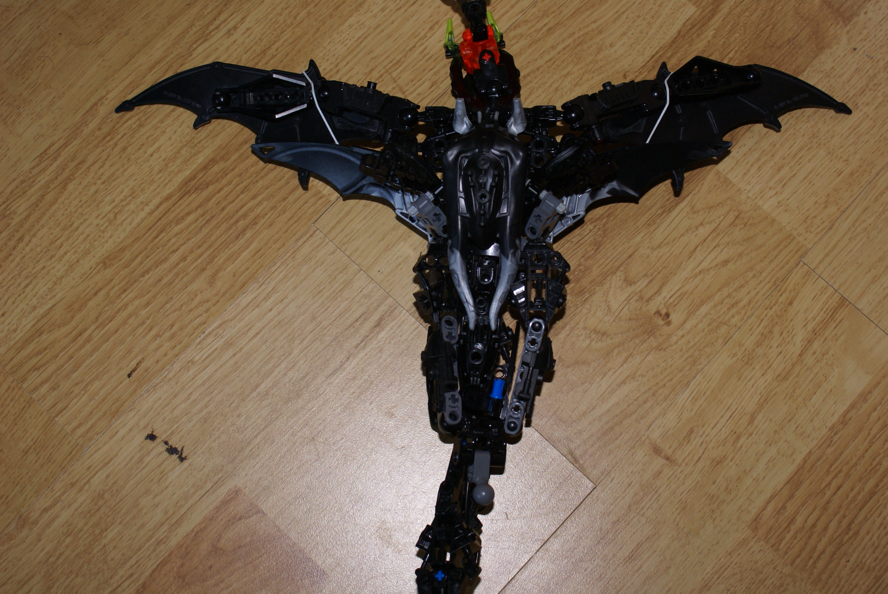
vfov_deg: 25.8
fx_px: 1297
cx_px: 444
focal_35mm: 52
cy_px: 297
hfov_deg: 37.8
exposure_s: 1/60
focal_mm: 35
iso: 400
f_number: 5.6
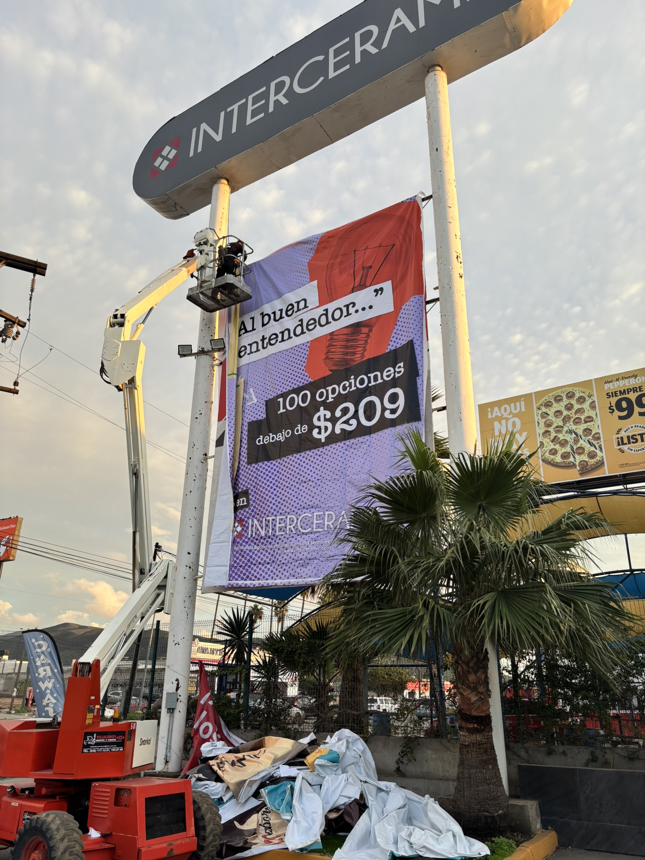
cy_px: 430
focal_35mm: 26
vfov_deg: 67.3
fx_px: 646
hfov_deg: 53.1
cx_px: 322
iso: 50
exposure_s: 1/373
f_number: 1.6
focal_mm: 5.96
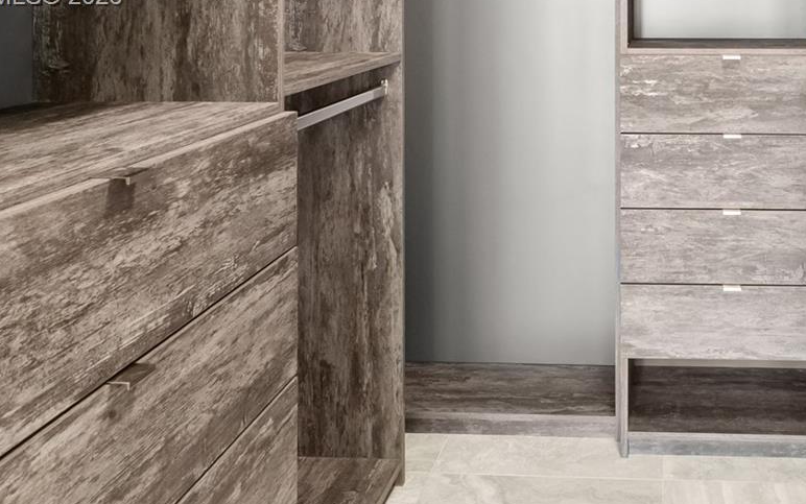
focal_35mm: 38
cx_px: 633
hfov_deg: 48.9
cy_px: -2
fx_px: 835
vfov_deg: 31.1
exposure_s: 1/2.5
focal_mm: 12
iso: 400
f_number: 8
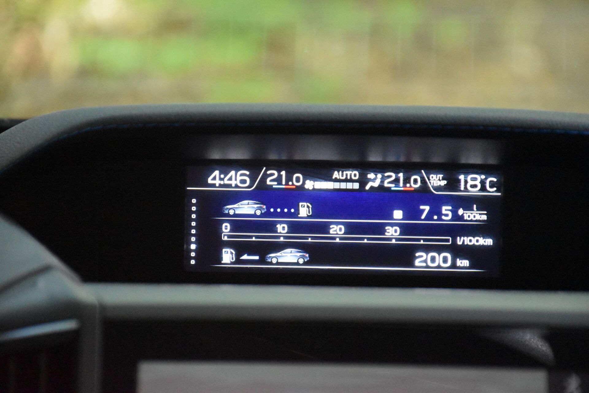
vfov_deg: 6.5
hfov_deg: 9.8
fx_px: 3436
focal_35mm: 210
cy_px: 196
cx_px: 294
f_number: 5.6
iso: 9000
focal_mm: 140
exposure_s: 1/125
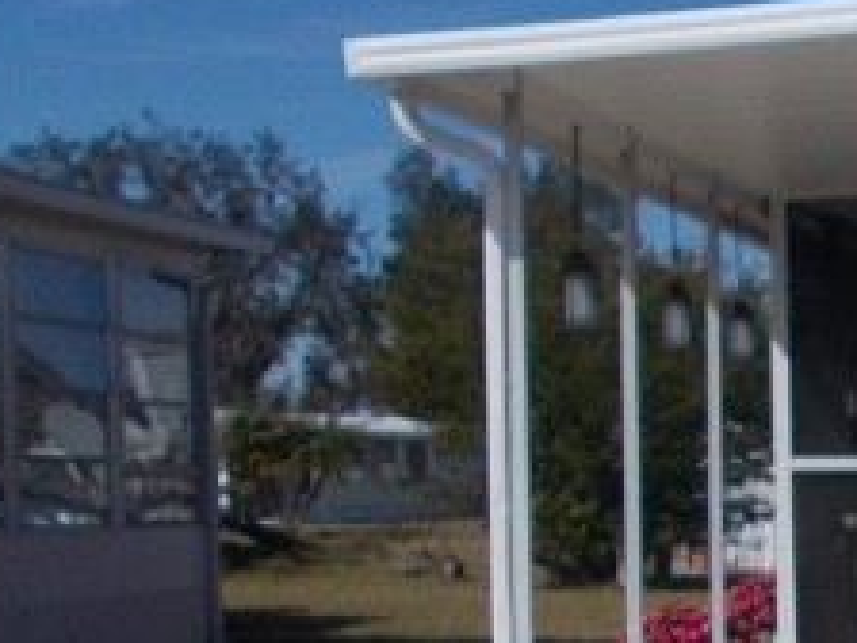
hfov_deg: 14.8
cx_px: 1473
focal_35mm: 119
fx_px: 2946
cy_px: 616
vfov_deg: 12.3
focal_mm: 4.6
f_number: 8
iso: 80
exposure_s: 1/400
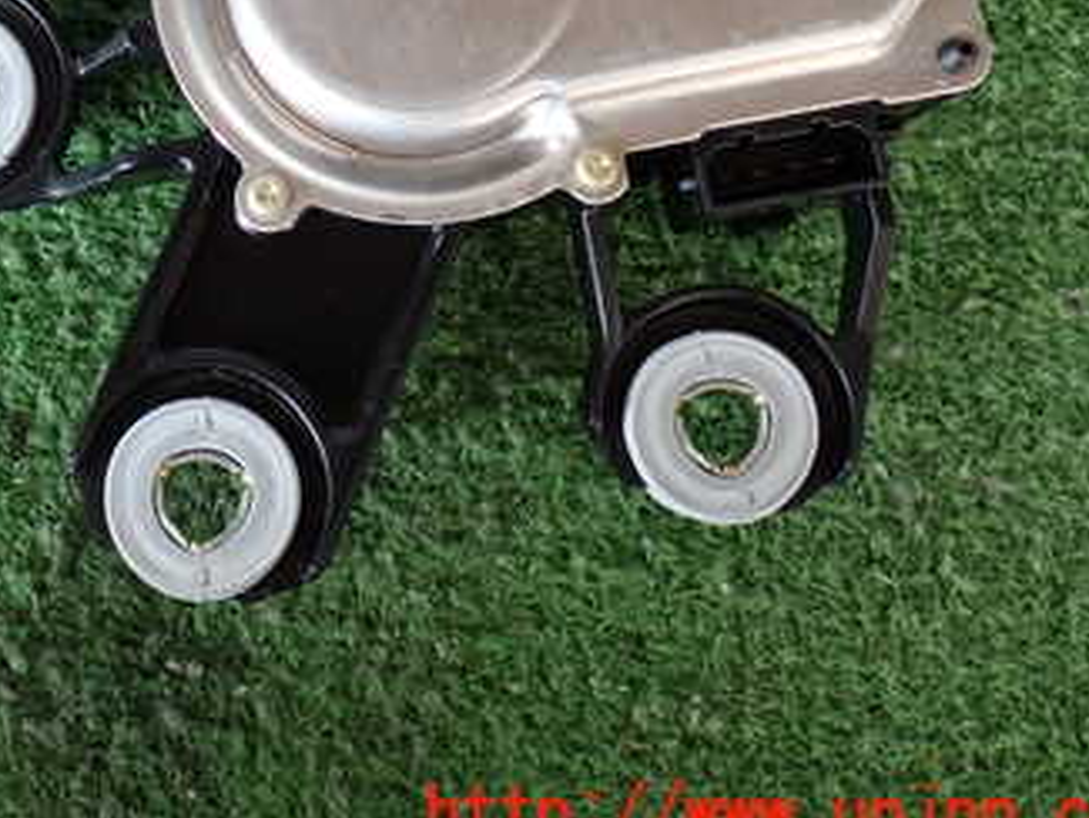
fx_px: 1857
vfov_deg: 24.2
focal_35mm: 59
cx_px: 178
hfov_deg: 31.6
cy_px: 104
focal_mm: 5.79
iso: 200
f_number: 2.4
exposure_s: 1/50
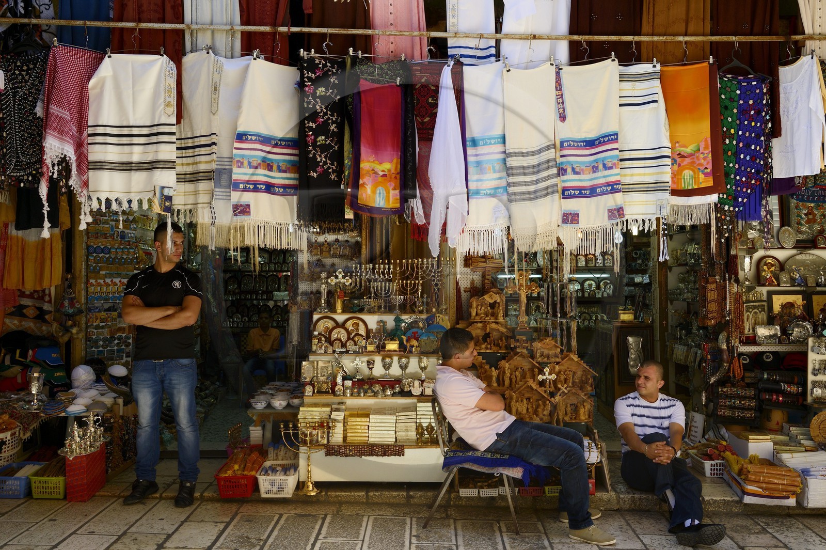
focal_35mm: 38
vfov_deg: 35.0
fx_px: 871
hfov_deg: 50.7
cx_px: 413
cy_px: 275
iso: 400
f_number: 9
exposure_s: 1/250
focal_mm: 38
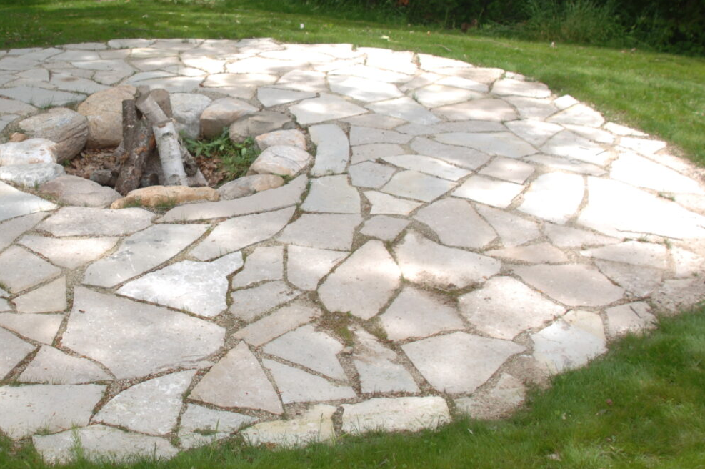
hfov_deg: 44.9
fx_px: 822
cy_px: 166
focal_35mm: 42
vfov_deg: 31.6
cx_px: 181
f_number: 4
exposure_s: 1/320
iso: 100
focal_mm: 18
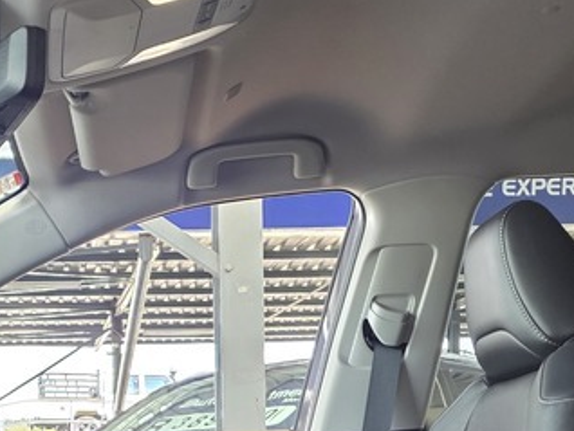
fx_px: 1228
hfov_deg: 26.0
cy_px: 628
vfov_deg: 18.0
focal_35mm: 74
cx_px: 153
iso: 200
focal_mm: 6.25
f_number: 1.7
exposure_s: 1/100
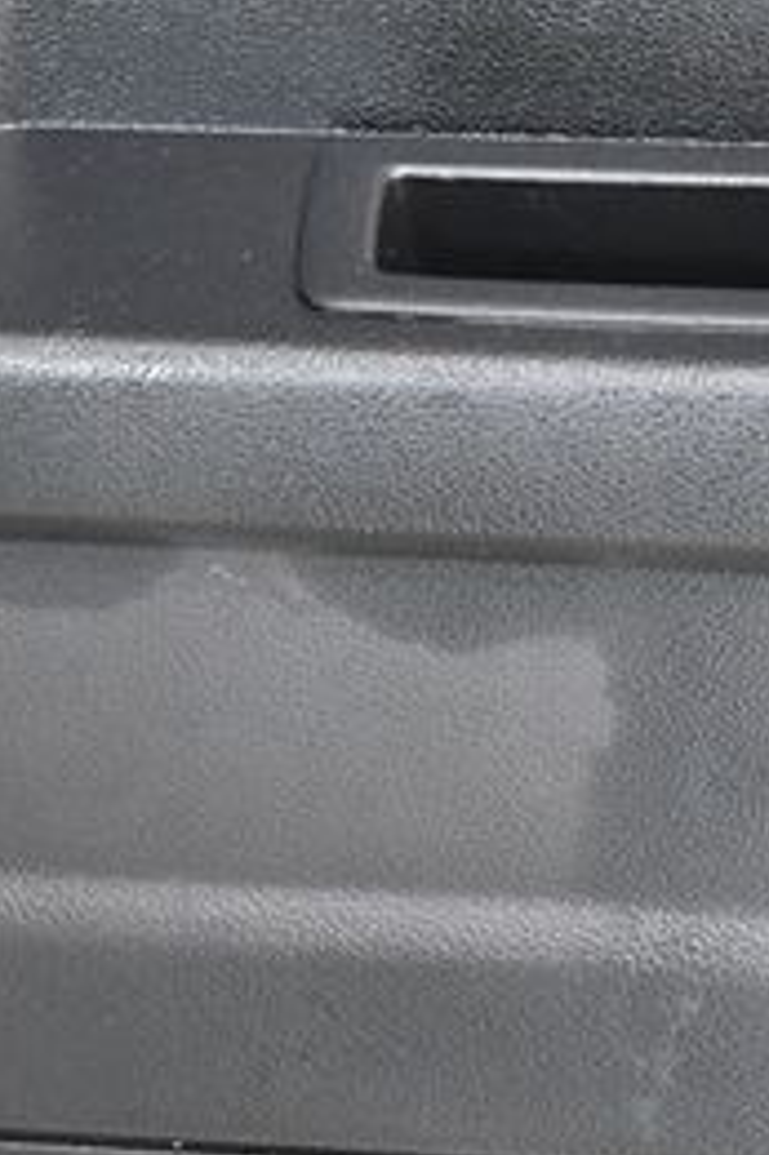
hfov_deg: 7.7
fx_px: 5678
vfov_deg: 11.6
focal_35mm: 177
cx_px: 240
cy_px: 271
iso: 2500
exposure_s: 1/100
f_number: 4.8
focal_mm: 48
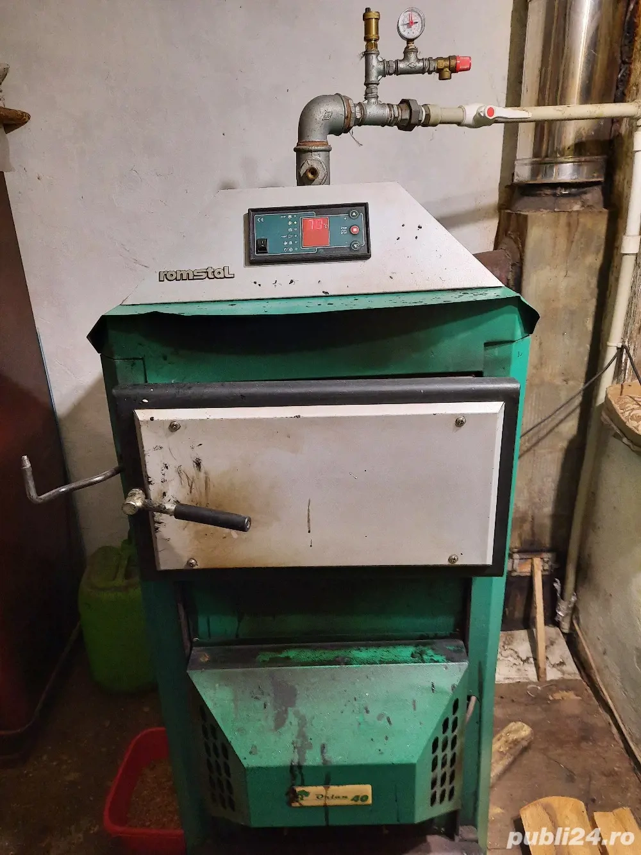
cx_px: 320
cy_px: 428
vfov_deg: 69.4
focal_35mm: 25
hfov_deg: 54.9
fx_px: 617
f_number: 2
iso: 400
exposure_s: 1/33
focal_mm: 4.6
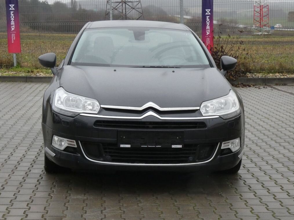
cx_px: 148
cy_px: 110
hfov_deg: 25.3
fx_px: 654
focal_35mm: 77
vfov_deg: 19.1
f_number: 5.6
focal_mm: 13.7
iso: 500
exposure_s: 1/80
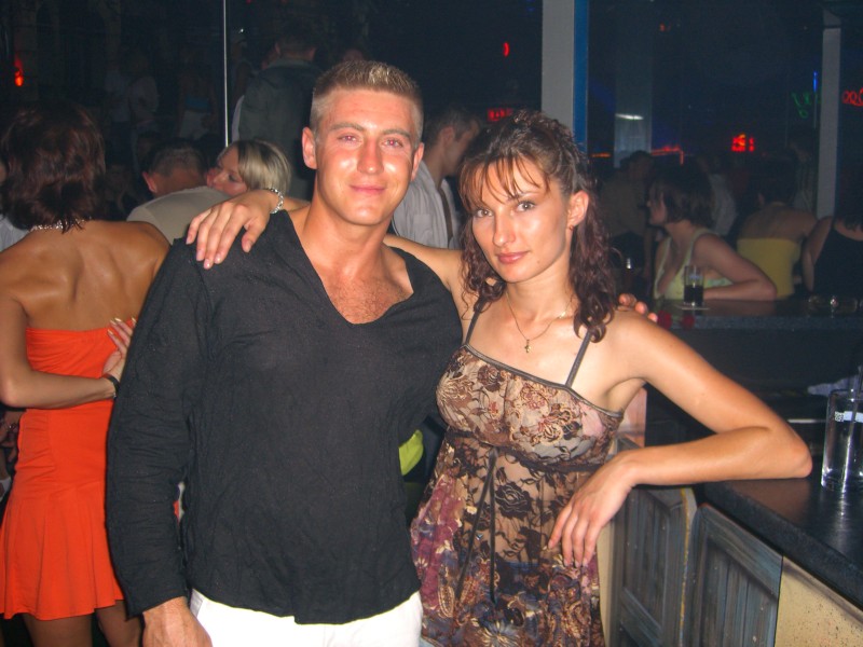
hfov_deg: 49.0
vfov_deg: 37.7
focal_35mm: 38
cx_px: 432
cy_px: 324
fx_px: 947
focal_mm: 7.9
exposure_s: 1/60
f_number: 2.8
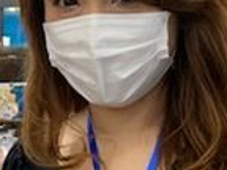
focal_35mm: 108
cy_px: 140
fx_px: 708
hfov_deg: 17.8
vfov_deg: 13.6
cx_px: 2
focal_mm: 4.25
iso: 125
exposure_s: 1/60
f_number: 1.8
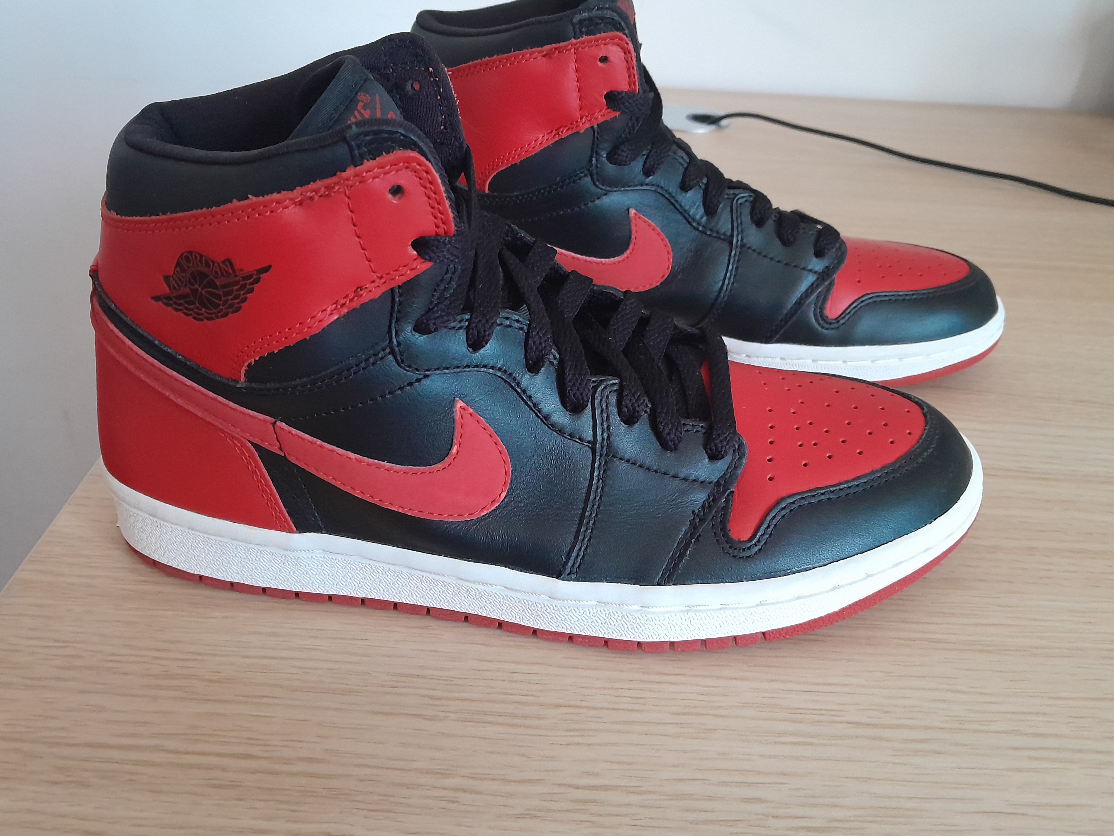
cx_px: 535
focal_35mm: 29
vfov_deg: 48.2
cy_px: 396
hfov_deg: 61.6
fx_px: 933
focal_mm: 4
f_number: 1.8
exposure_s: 1/20
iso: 800
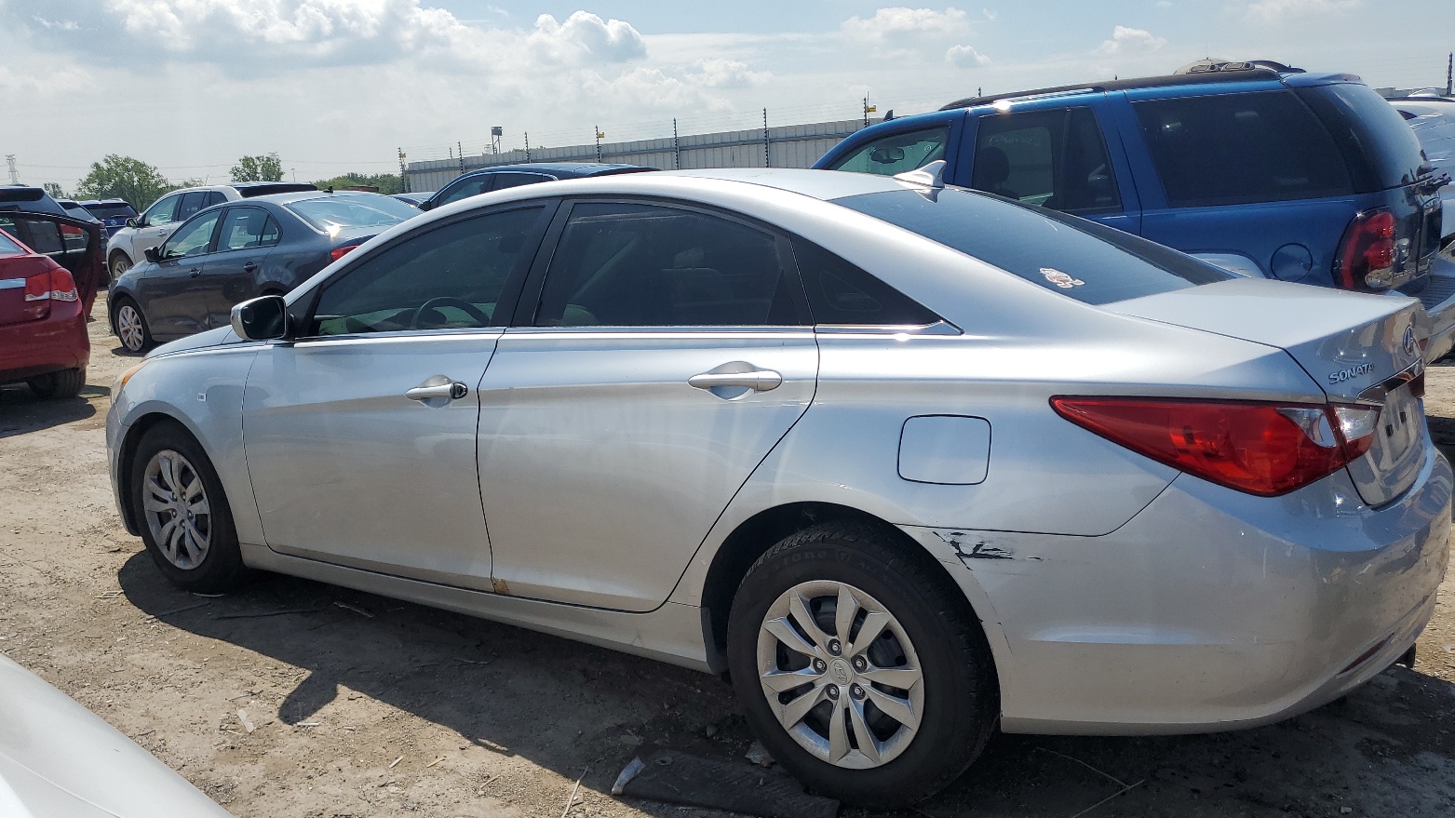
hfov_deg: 66.1
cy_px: 473
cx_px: 741
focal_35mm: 29
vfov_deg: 40.1
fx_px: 1119
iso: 50
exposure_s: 1/5000
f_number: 1.5
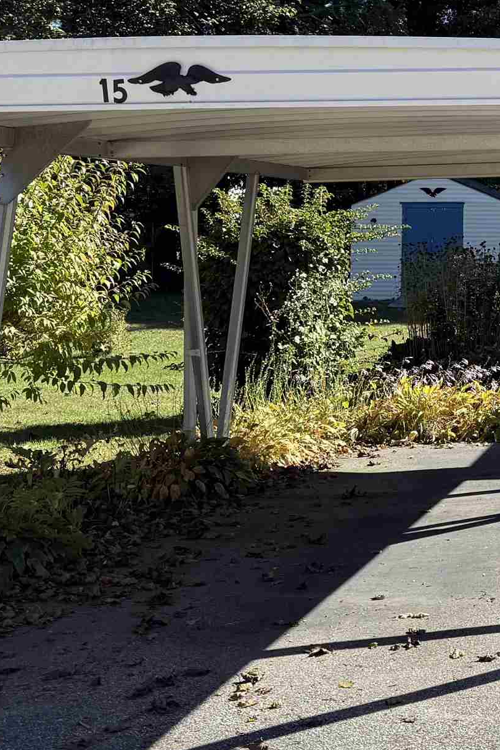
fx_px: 1313
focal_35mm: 63
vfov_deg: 31.2
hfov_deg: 19.0
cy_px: 173
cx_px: 743
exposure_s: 1/2110
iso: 80
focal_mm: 6.76
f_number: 1.78
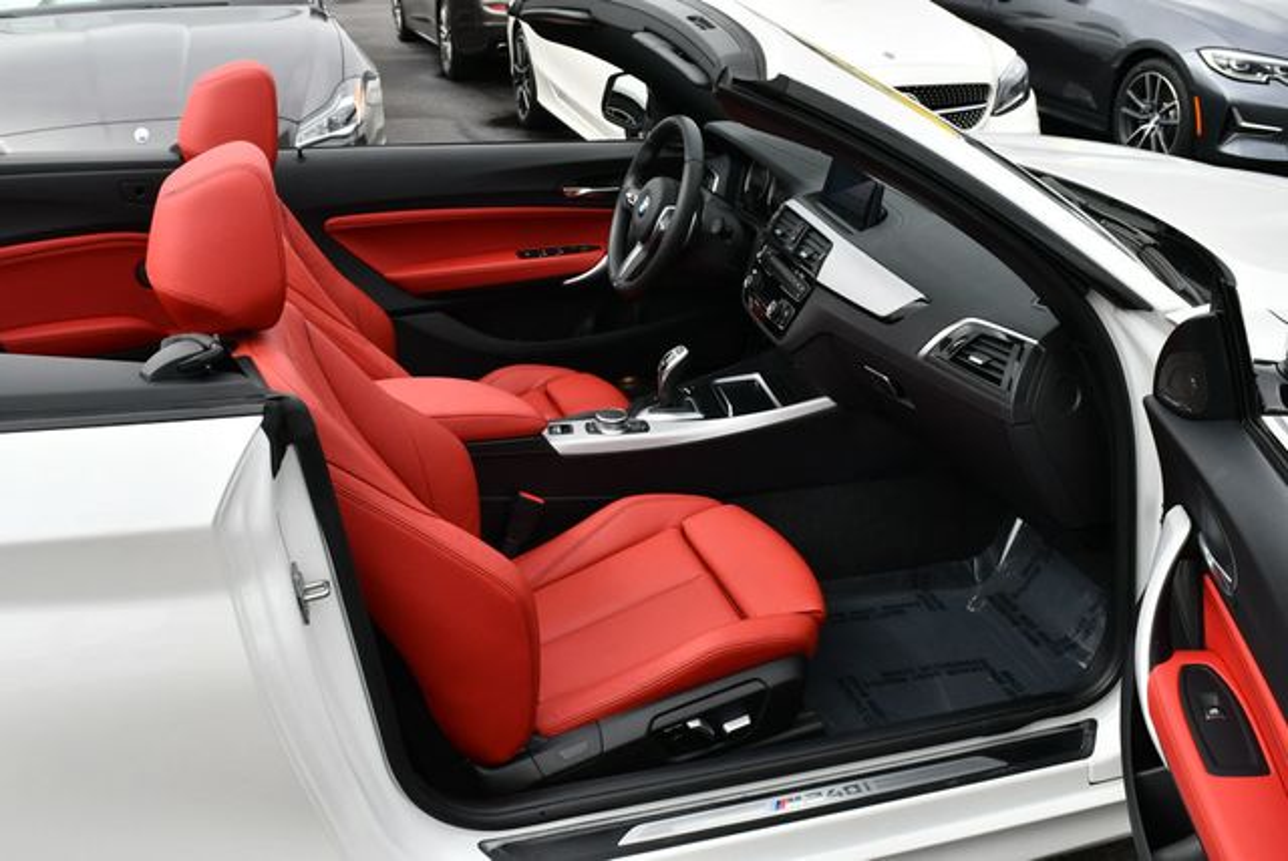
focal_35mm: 36
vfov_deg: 36.9
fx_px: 1289
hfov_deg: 53.1
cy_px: 430
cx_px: 644
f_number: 8
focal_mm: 18
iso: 160
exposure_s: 1/250
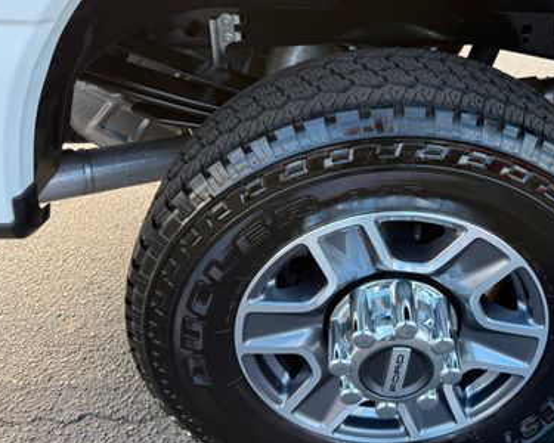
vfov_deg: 37.1
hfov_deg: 44.5
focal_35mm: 40
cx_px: 405
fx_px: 656
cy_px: 164
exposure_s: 1/387
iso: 100
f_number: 1.78
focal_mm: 6.76
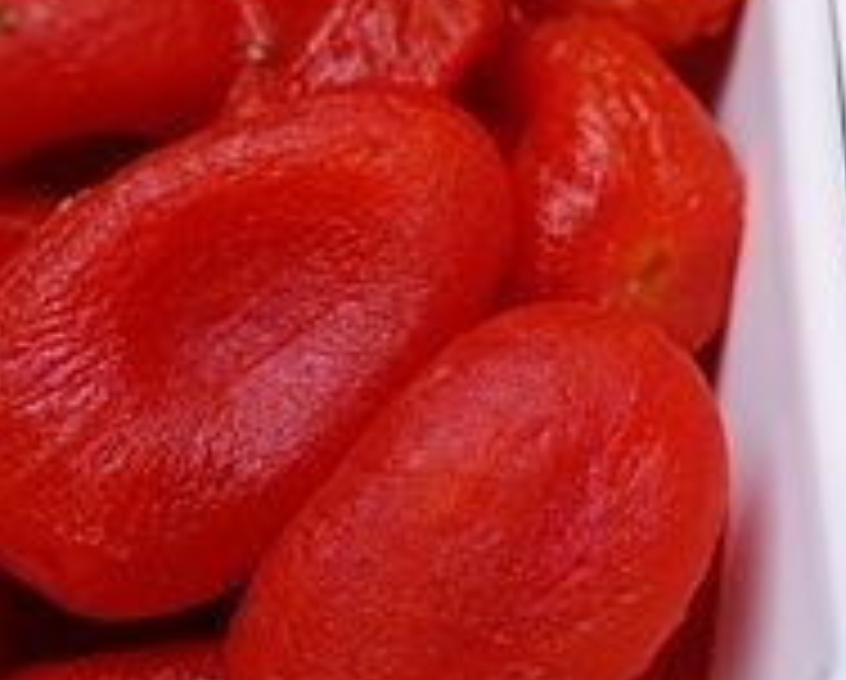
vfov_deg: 16.4
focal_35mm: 94
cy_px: 223
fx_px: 2357
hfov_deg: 19.8
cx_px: 810
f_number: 4
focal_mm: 10.6
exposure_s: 1/100
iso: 125
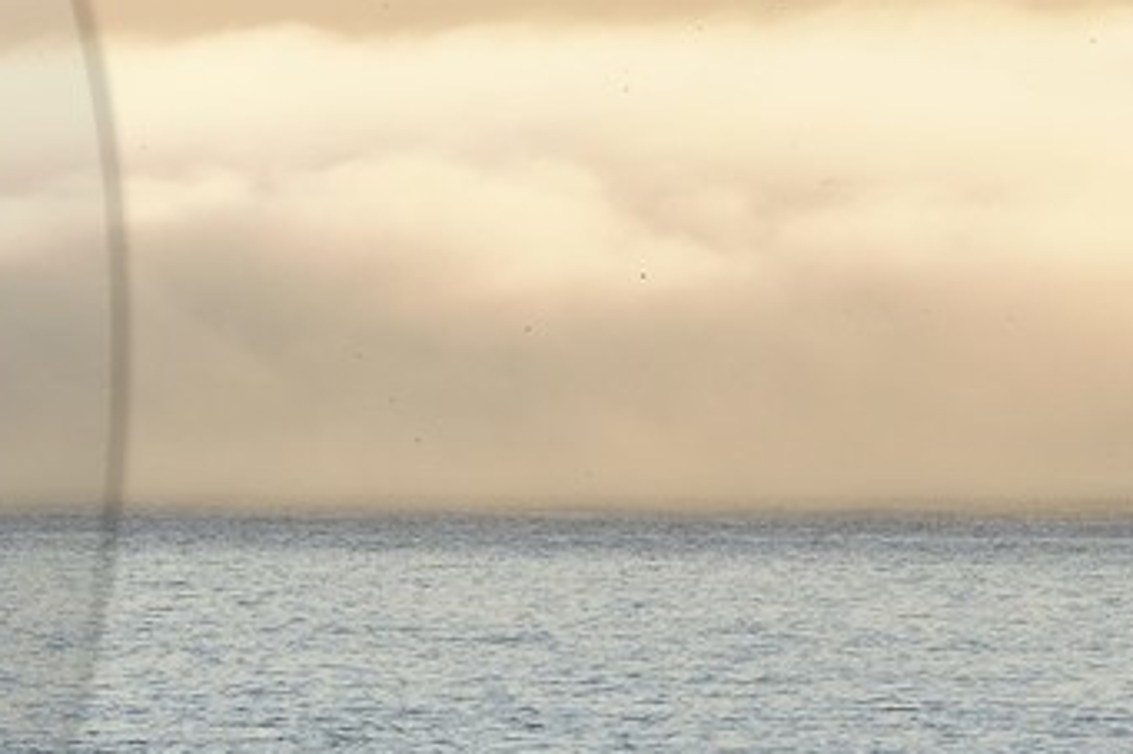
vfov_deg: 1.5
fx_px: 29505
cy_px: 349
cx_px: -1259
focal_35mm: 938
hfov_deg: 2.2
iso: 200
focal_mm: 200
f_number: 7.1
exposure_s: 1/800
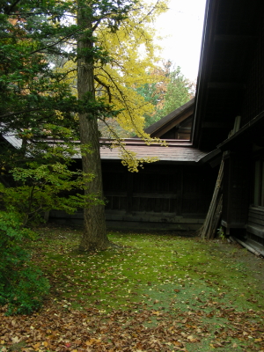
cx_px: 132
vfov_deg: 49.0
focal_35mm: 38
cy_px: 176
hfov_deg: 37.7
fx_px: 386
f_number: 3.5
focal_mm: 6.3
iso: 96
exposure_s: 1/31.4
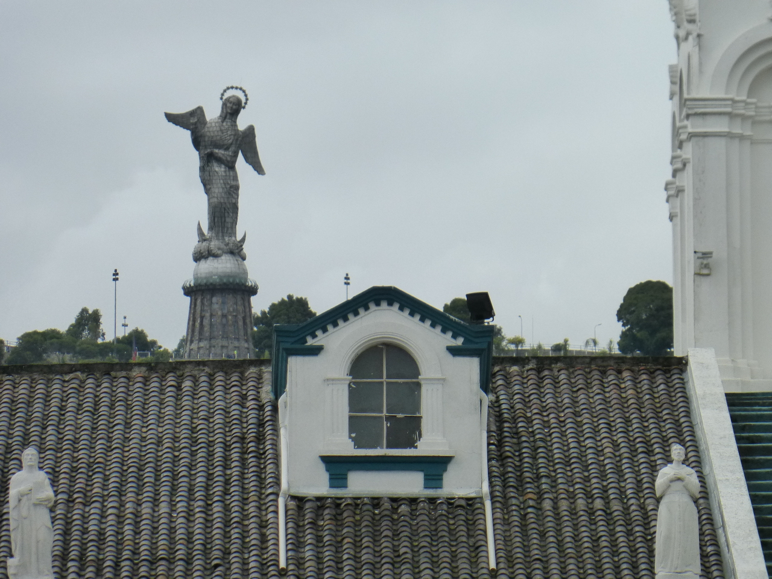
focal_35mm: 370
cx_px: 386
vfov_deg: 4.0
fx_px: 8252
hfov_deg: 5.4
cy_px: 290
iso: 200
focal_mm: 60
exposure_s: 1/500
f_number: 5.9
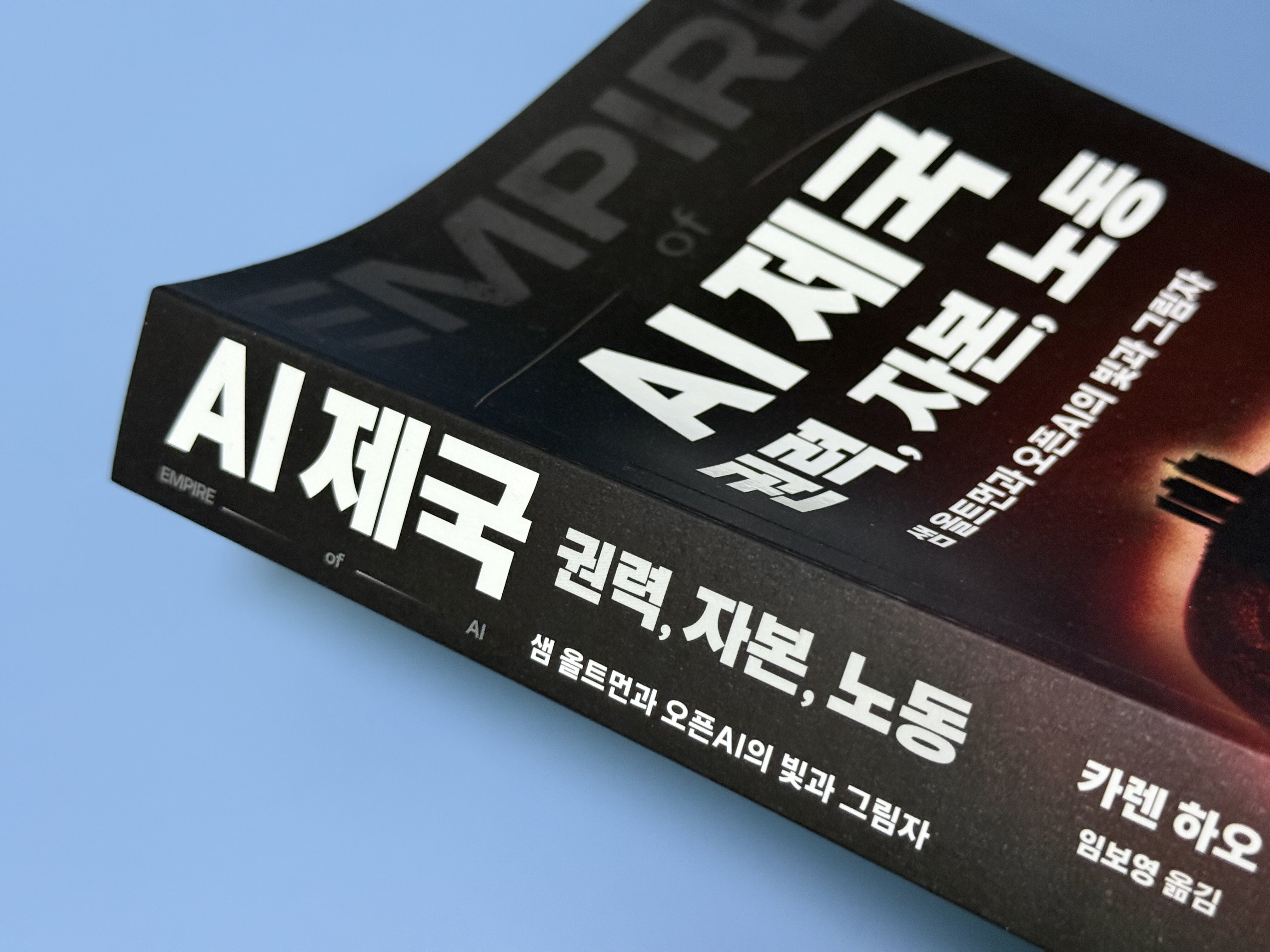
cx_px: 635
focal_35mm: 48
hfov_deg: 39.7
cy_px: 476
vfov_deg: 30.3
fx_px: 1761
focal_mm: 6.76
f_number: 1.78
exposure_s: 1/60
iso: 250
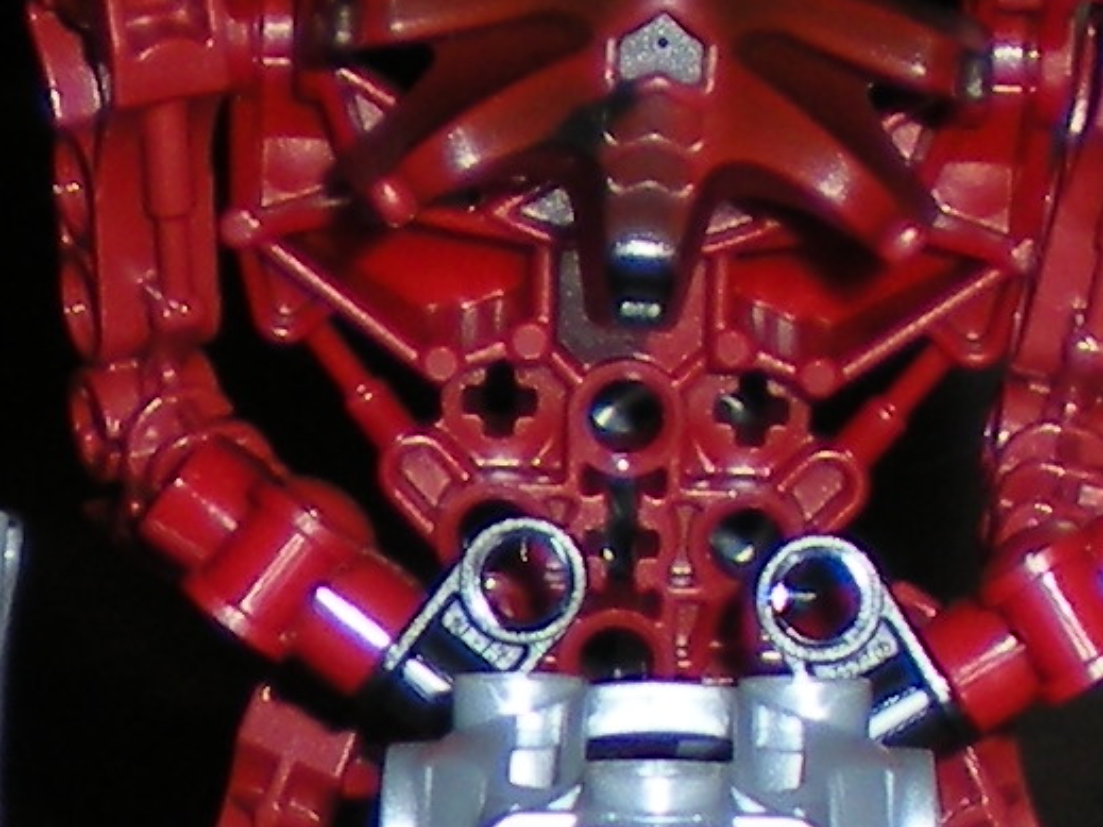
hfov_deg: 8.3
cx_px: 491
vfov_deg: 6.2
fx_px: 7614
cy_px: 997
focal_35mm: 239
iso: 64
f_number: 3.1
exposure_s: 1/60
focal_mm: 6.3
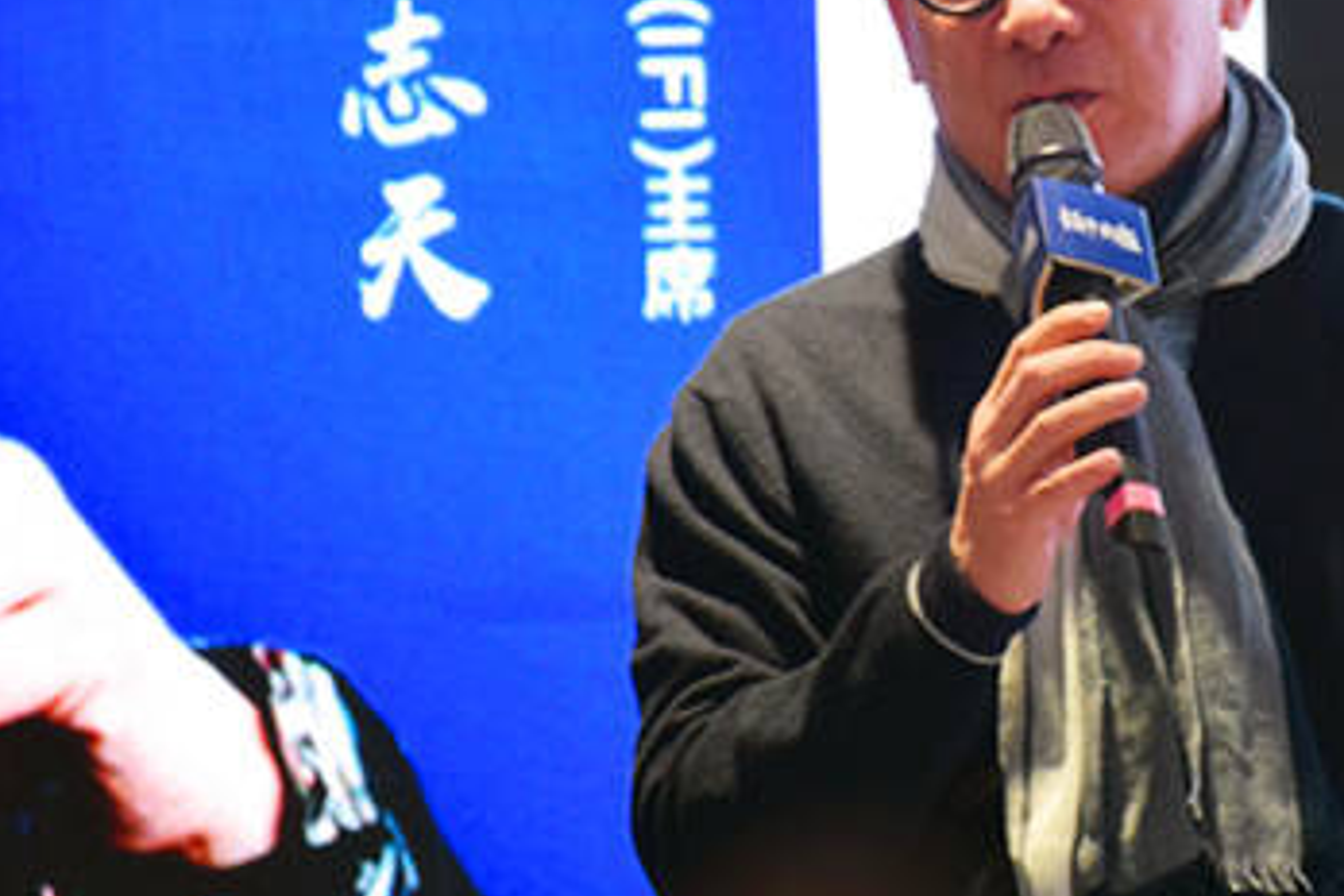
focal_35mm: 402
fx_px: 15007
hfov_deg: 5.1
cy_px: 301
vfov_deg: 3.4
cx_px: 1247
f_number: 5.6
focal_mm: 140
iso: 1600
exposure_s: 1/60
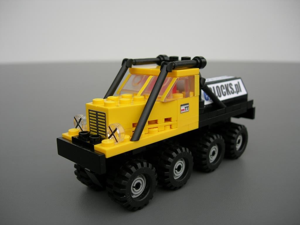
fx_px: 329
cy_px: 112
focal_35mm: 38
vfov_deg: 37.7
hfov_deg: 49.0
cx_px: 150
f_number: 2.8
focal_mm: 7.8
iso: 64
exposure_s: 1/234
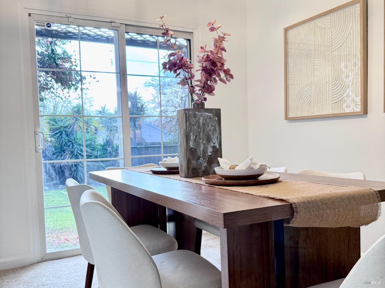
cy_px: 144
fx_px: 267
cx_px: 192
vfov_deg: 56.8
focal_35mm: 24
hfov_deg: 71.6
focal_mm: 6.76
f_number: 1.78
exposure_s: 1/124
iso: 200
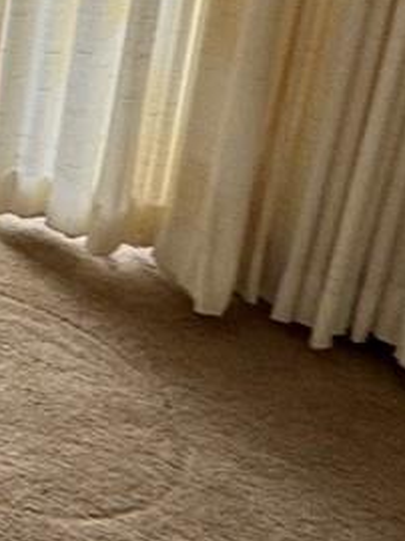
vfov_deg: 20.6
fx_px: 1297
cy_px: -234
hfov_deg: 11.3
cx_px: -790
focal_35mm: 83
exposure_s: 1/99
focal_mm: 2.22
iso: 40
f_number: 2.2
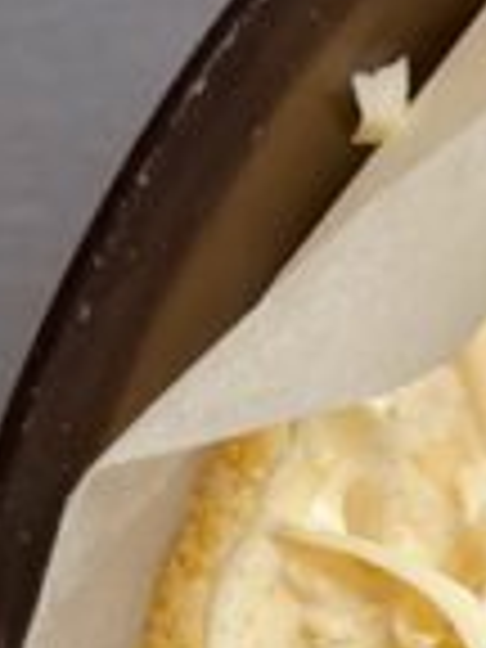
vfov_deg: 5.7
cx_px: 1642
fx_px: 6383
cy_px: 1251
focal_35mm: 341
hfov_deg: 4.2
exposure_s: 1/268
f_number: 1.78
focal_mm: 6.86
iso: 80
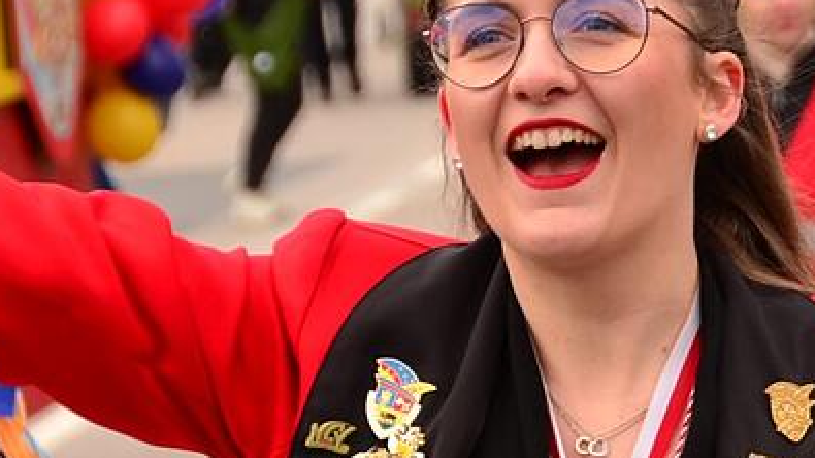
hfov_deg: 5.0
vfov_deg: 2.8
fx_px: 9269
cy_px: 353
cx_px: 658
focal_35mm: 429
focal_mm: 100
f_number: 6
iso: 400
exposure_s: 1/400
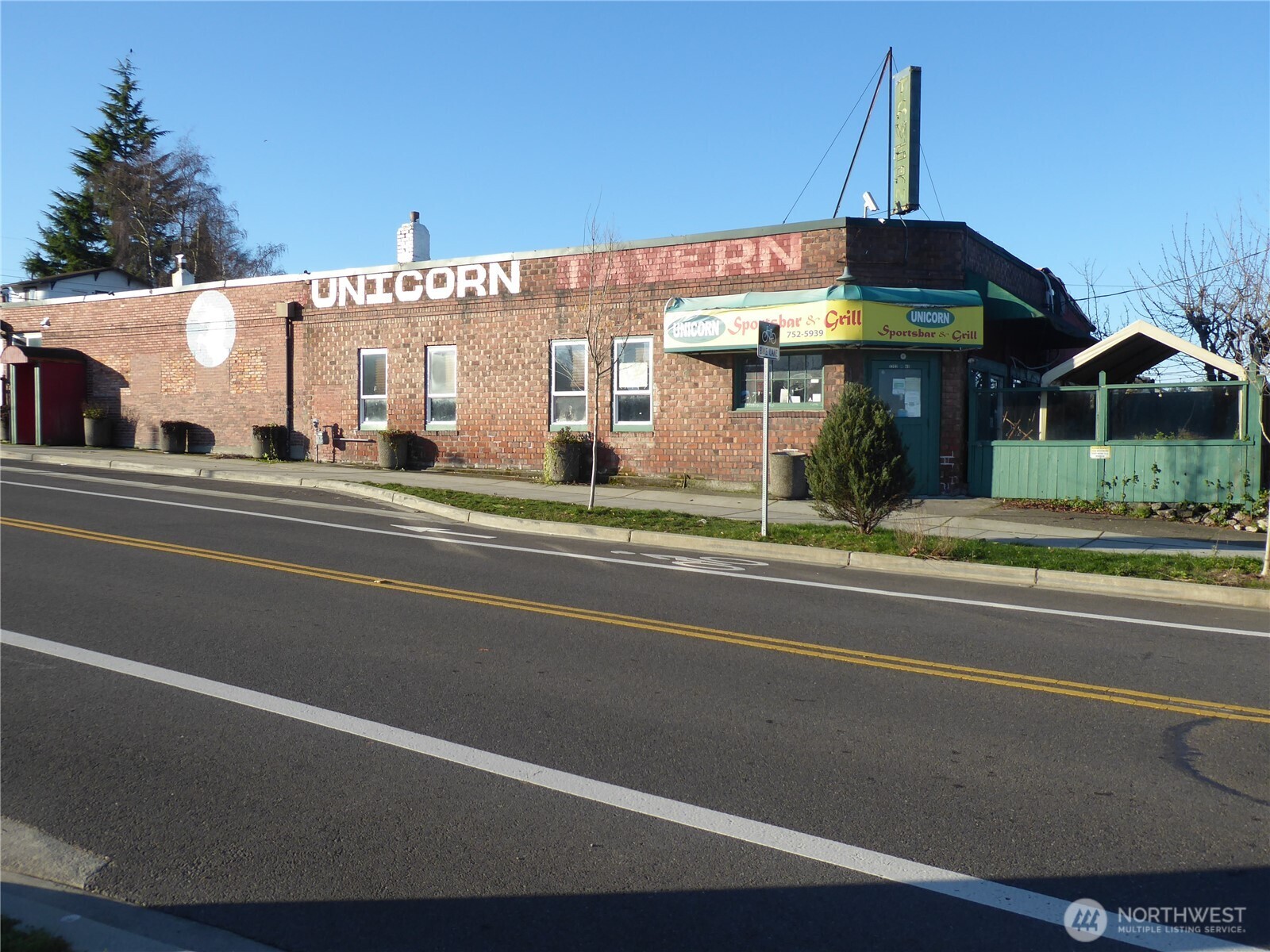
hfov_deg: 61.7
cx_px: 635
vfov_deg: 48.2
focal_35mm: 29
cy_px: 476
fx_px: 1064
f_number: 3.5
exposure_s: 1/400
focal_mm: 5
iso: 80
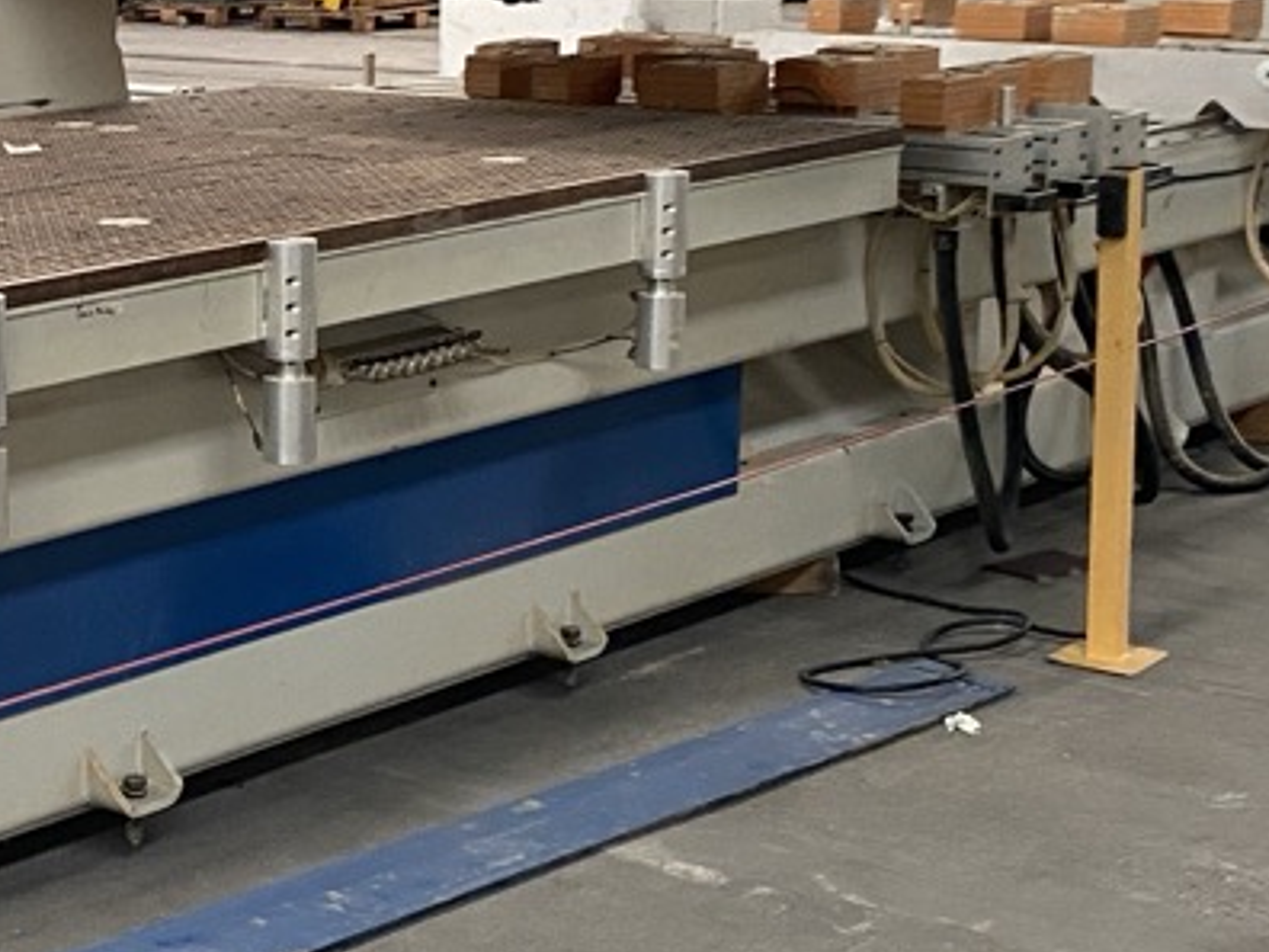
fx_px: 3079
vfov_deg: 17.5
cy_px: 353
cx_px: -189
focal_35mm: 84
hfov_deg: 21.8
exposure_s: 1/60
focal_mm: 4.25
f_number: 1.8
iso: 320
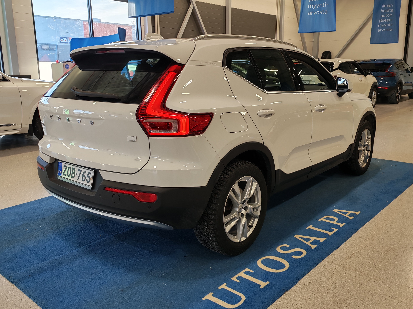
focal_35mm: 33
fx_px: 394
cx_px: 206
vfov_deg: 42.9
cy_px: 154
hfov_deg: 55.4
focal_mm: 6.12
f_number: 1.9
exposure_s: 1/100
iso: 80
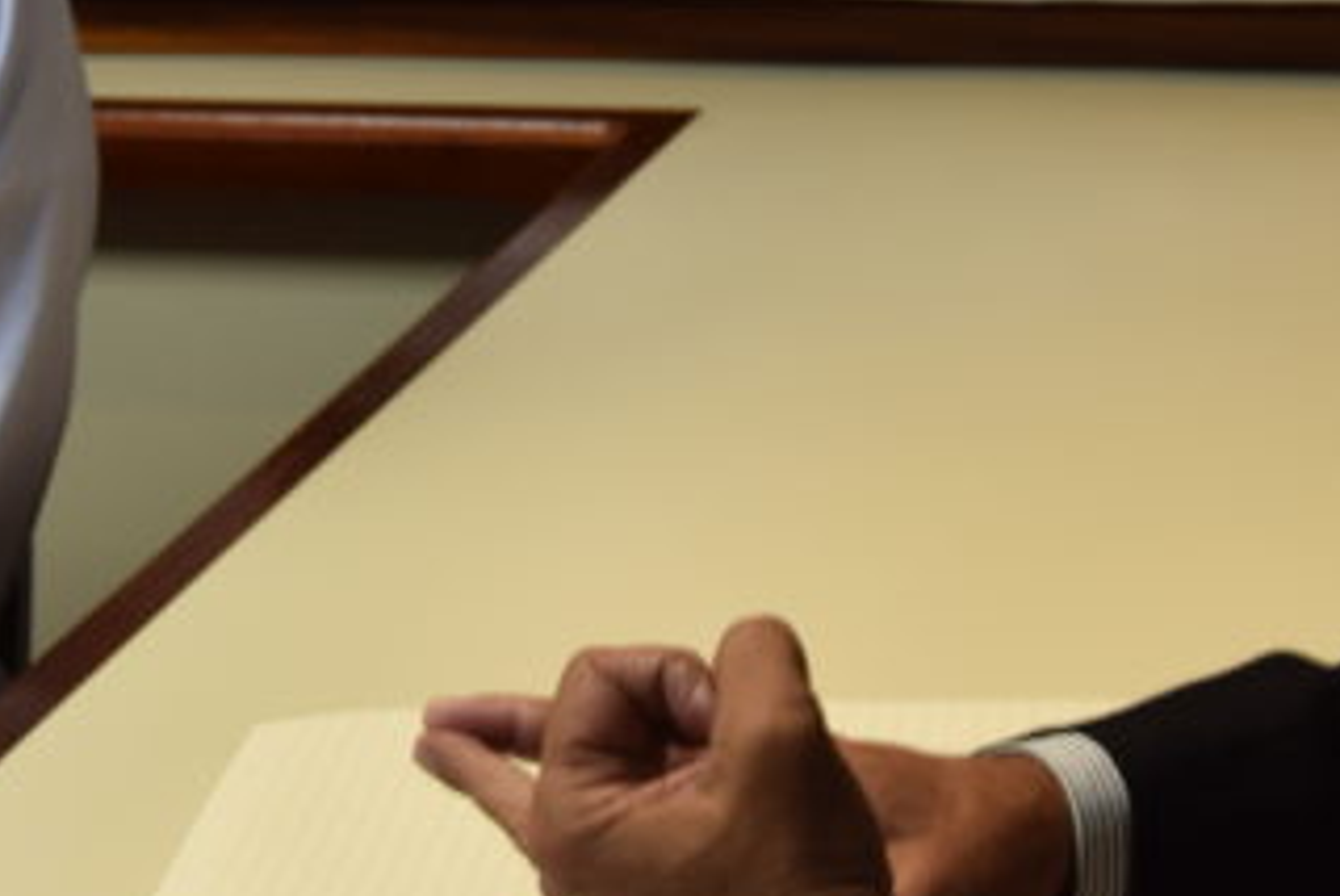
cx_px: 628
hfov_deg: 13.8
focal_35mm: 149
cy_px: 44
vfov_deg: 9.2
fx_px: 5536
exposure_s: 1/8
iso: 100
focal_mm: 31
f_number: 5.6
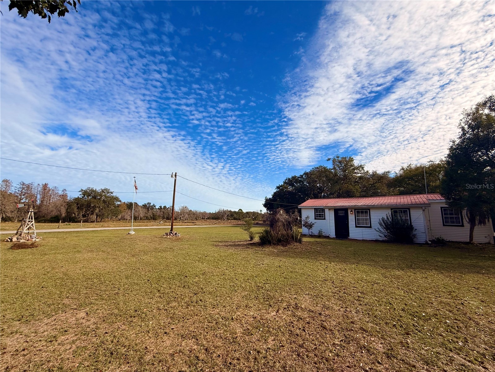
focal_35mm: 14
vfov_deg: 85.7
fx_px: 200
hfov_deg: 102.1
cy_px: 186
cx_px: 248
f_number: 2.2
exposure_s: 1/2841
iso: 50
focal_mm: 2.22
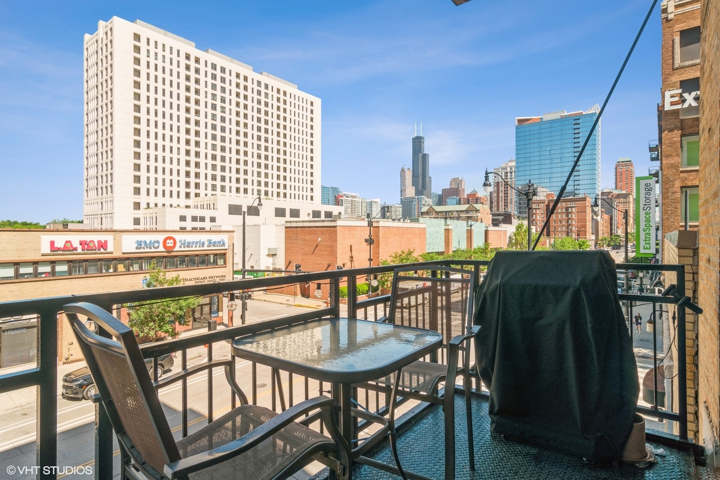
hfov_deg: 90.0
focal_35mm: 18
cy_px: 240
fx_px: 360
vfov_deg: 67.4
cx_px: 360
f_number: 8
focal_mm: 12
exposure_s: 1/200
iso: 200
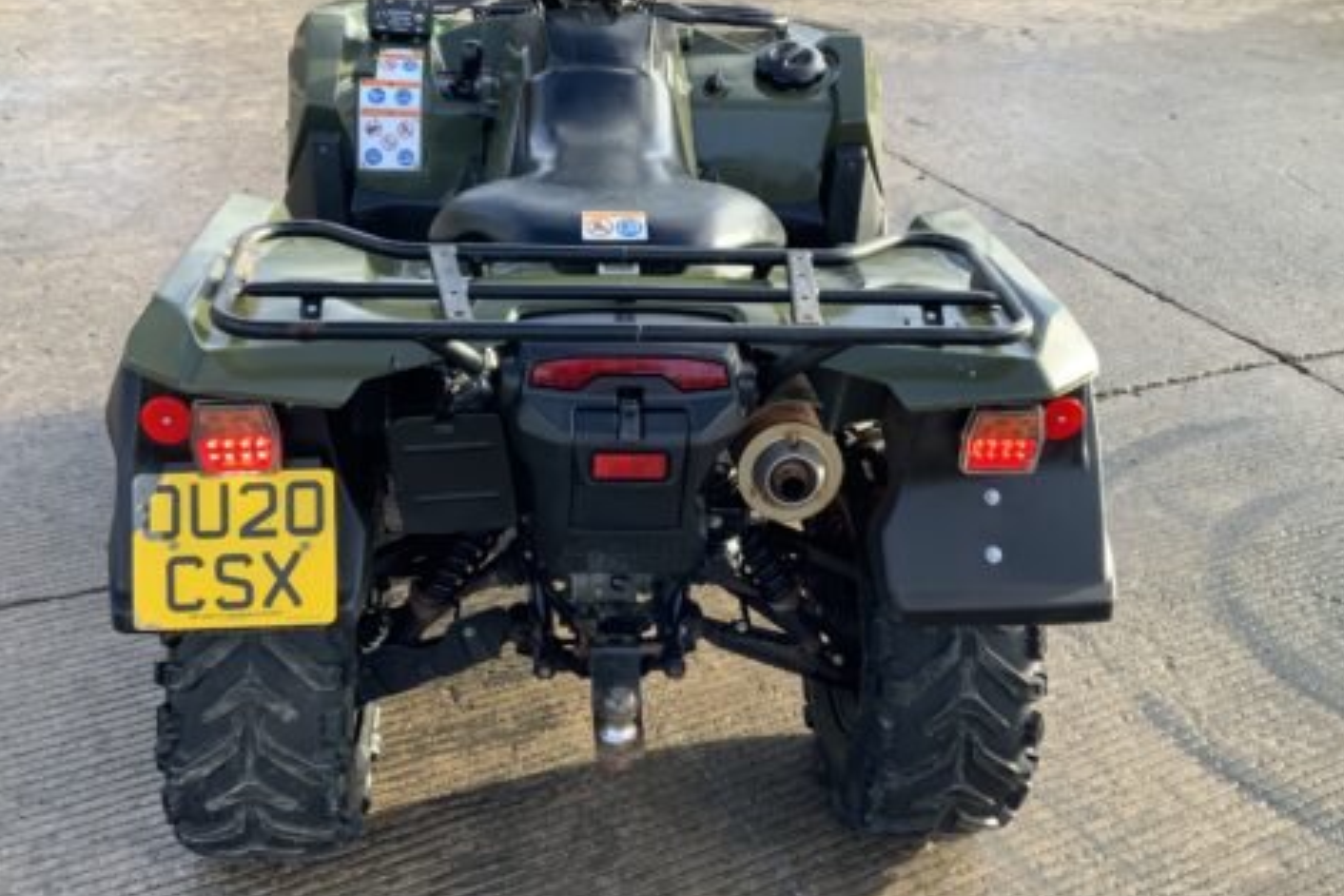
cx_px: 682
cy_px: 348
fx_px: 1531
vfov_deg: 32.5
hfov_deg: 47.4
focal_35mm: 41
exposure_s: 1/260
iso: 16
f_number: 1.8
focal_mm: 3
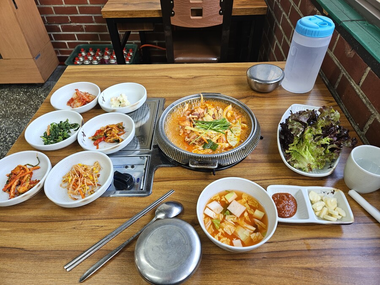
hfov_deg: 73.9
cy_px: 142
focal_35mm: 23
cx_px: 190
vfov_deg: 58.9
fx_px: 252
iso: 100
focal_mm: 5.4
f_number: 1.8
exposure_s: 1/120
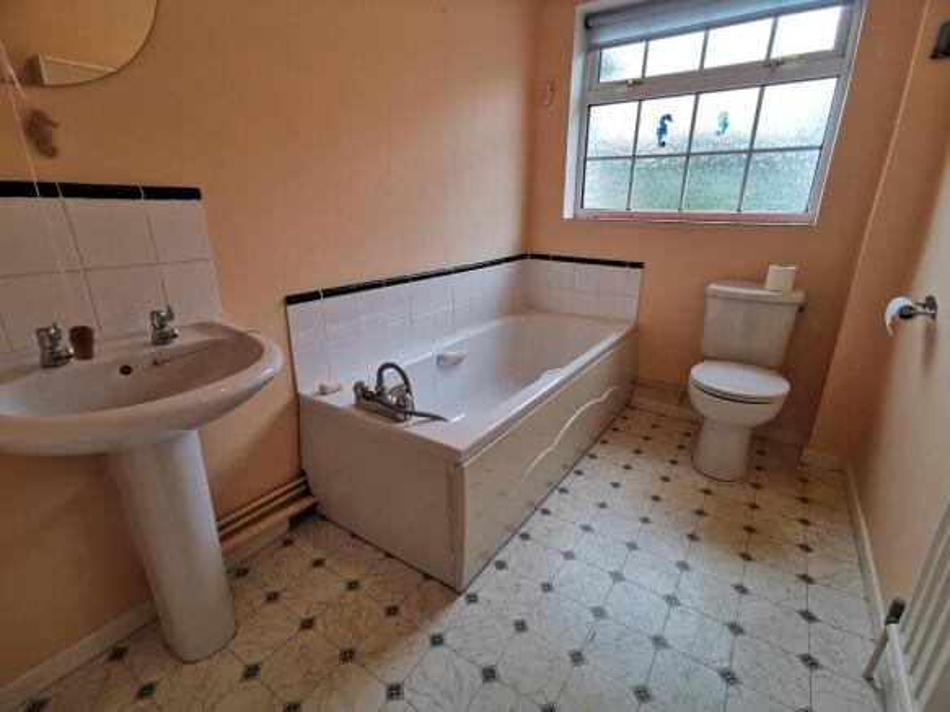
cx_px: 475
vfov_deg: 74.7
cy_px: 356
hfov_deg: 91.0
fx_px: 466
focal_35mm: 17
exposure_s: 1/100
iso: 125
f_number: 2.2
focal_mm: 2.26
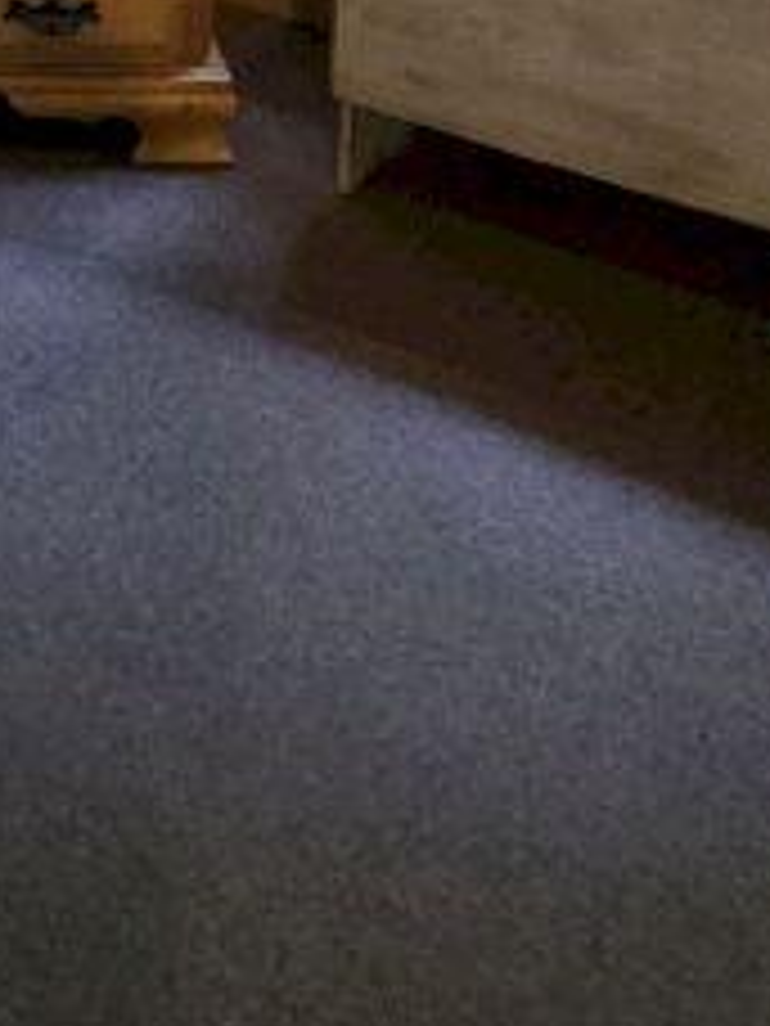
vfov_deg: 20.2
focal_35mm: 76
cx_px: -297
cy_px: -695
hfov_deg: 17.8
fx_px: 2254
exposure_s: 1/40
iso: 1250
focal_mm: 2.2
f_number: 2.2
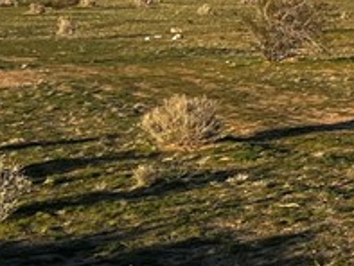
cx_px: 638
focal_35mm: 135
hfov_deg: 13.2
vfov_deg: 10.9
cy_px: -23
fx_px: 1381
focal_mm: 5.7
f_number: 1.5
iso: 50
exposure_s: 1/3356
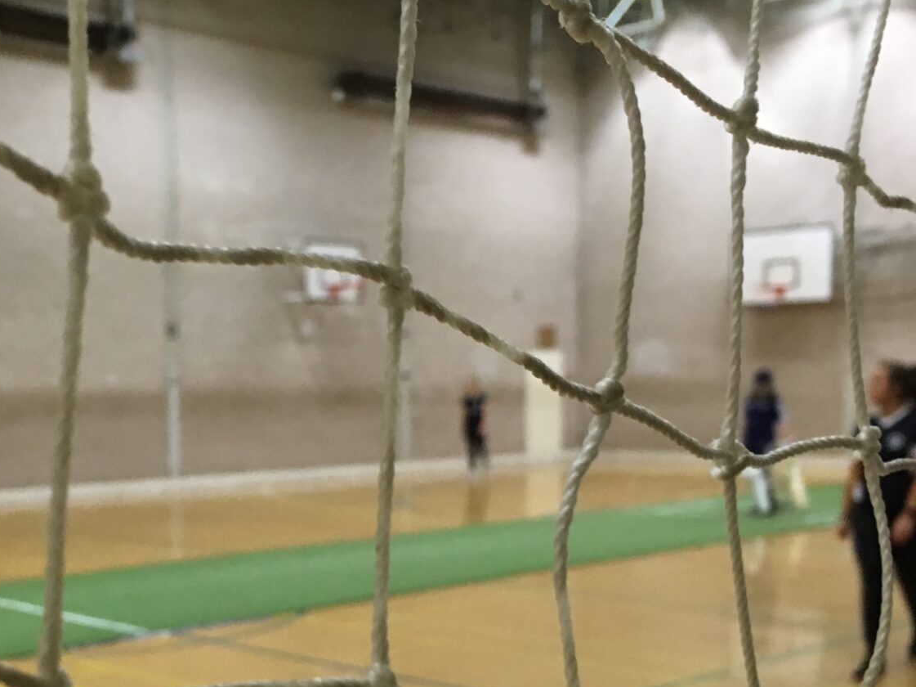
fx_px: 1402
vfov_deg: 27.2
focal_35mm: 53
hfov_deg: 35.9
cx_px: 315
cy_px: 509
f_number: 2.2
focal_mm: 4.15
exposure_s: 1/33
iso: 200
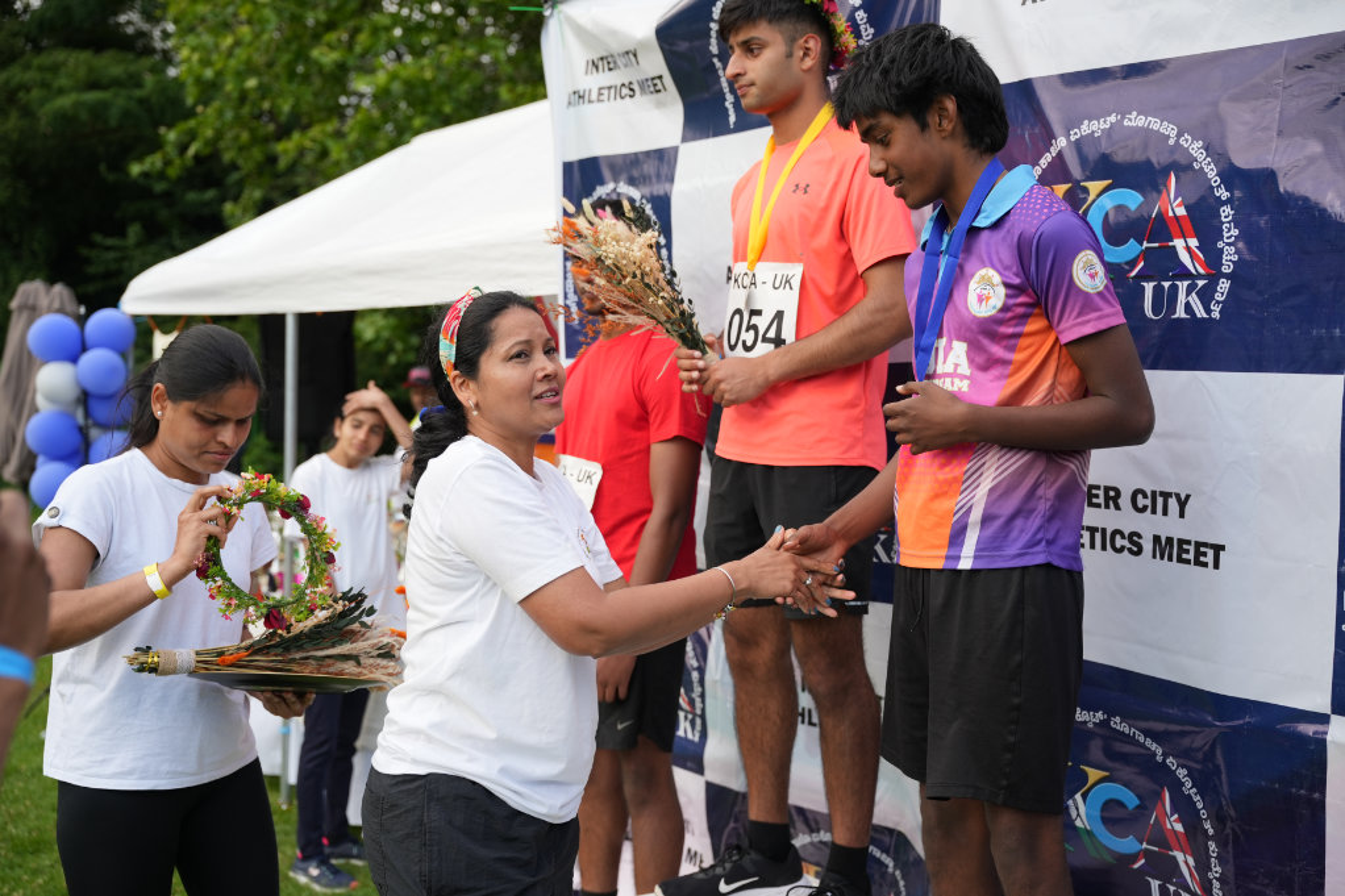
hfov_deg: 47.2
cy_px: 448
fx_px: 1539
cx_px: 672
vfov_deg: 32.5
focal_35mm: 41
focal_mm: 41.2
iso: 250
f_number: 2.8
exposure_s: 1/800
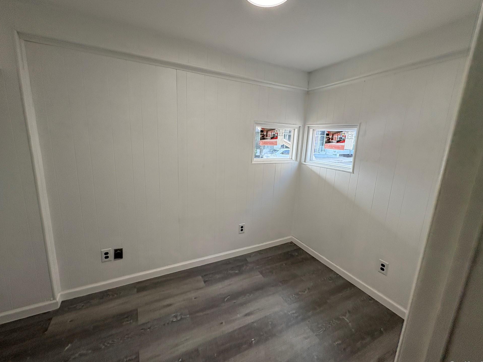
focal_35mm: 15
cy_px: 177
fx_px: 209
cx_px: 242
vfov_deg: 81.8
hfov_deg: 98.2
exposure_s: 1/120
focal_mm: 2.22
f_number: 2.2
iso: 64
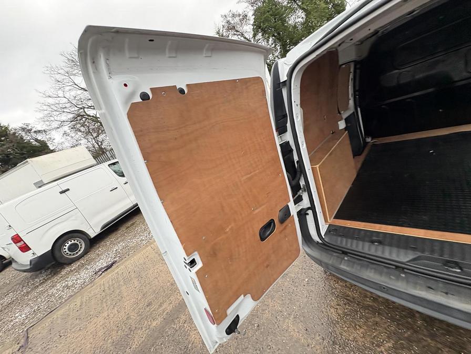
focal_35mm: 14
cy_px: 177
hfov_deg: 102.1
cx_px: 236
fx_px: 190
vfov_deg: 85.7
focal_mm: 2.22
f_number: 2.2
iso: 80
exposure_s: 1/130
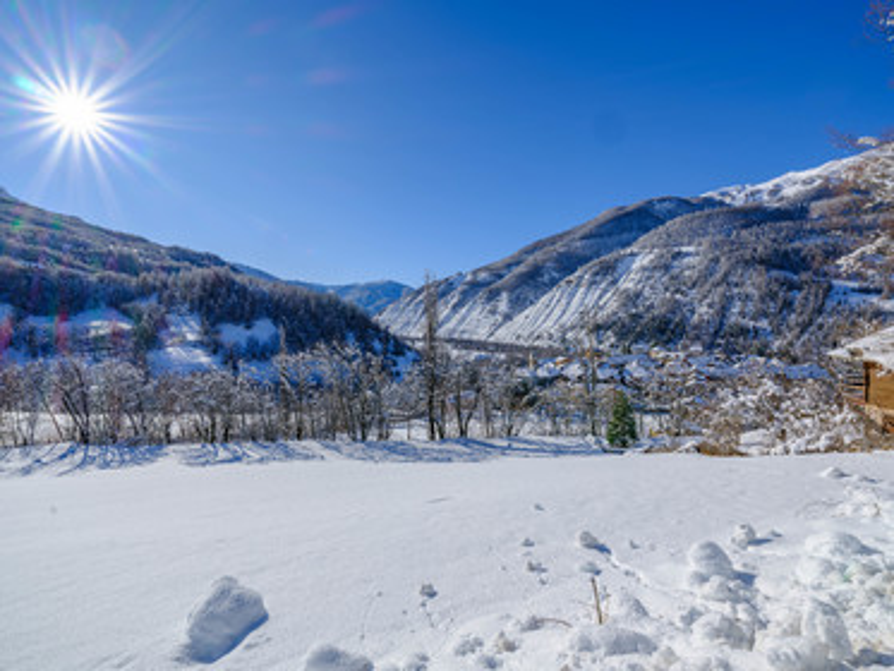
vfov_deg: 78.1
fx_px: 413
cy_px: 336
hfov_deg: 94.5
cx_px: 447
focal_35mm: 16
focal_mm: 20.6
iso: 320
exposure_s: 1/250
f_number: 16
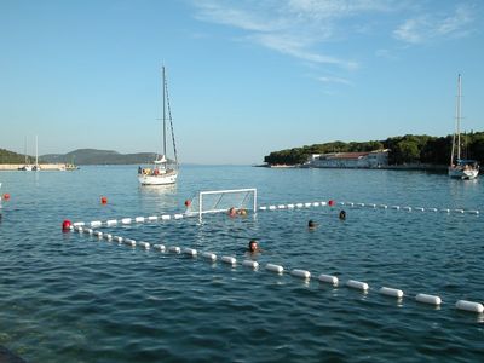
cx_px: 242
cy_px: 182
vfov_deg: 41.8
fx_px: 475
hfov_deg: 54.0
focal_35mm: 34
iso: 100
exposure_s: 1/282
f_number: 6.3
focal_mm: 8.9
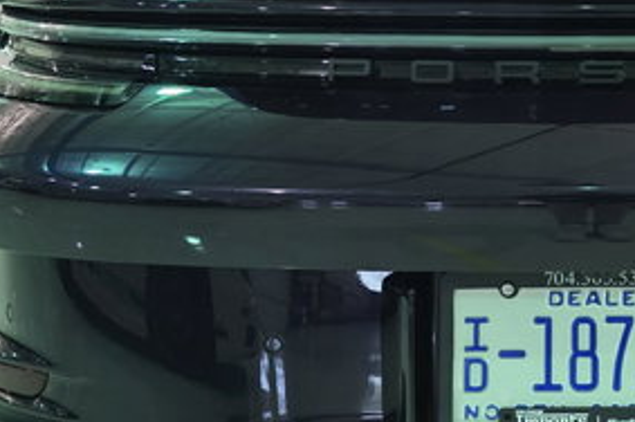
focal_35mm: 65
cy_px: 171
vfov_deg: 20.8
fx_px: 1145
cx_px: 608
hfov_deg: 29.3
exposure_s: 1/120
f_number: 1.7
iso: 1250
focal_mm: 6.3
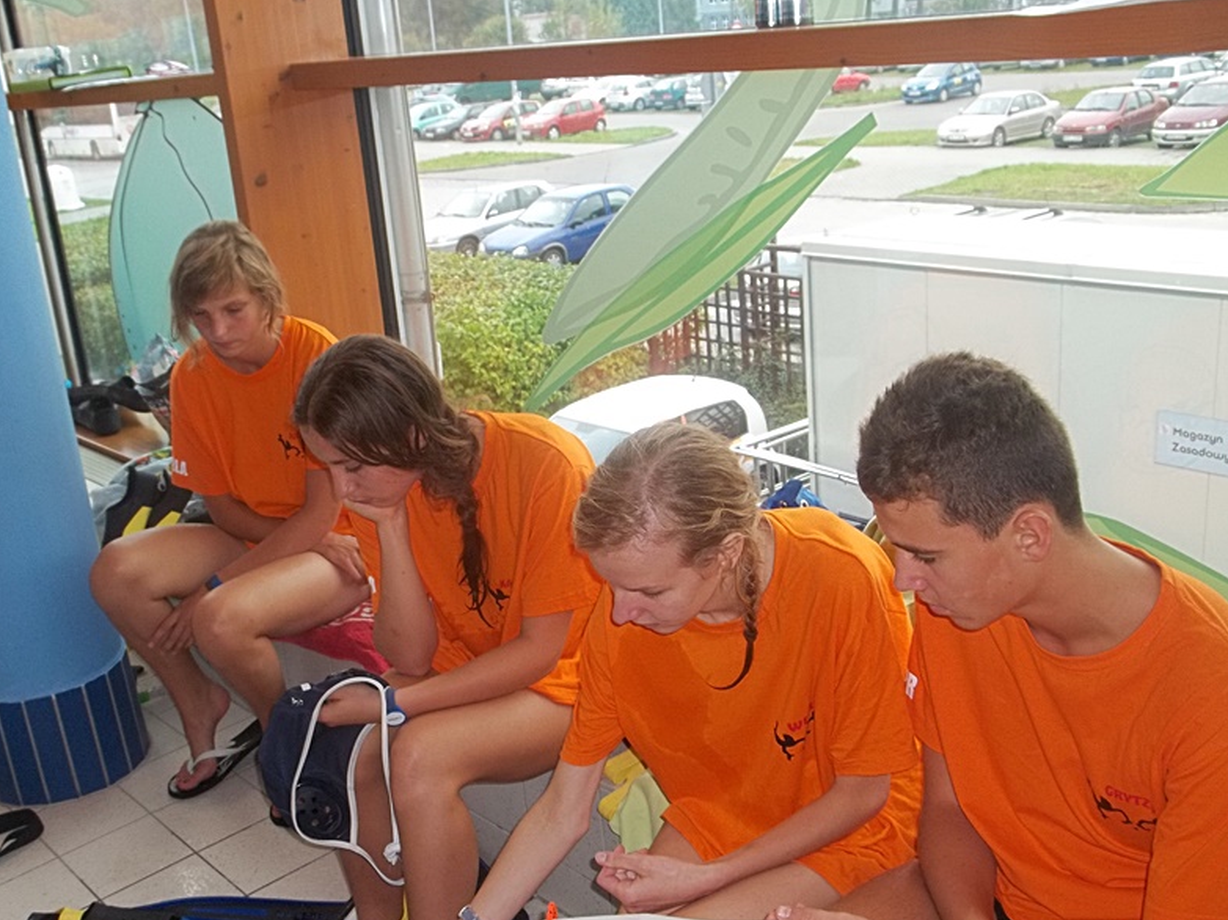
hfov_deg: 48.9
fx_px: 1348
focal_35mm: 38
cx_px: 542
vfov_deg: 37.6
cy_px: 519
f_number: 3.3
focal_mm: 5.9
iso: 100
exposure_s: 1/100
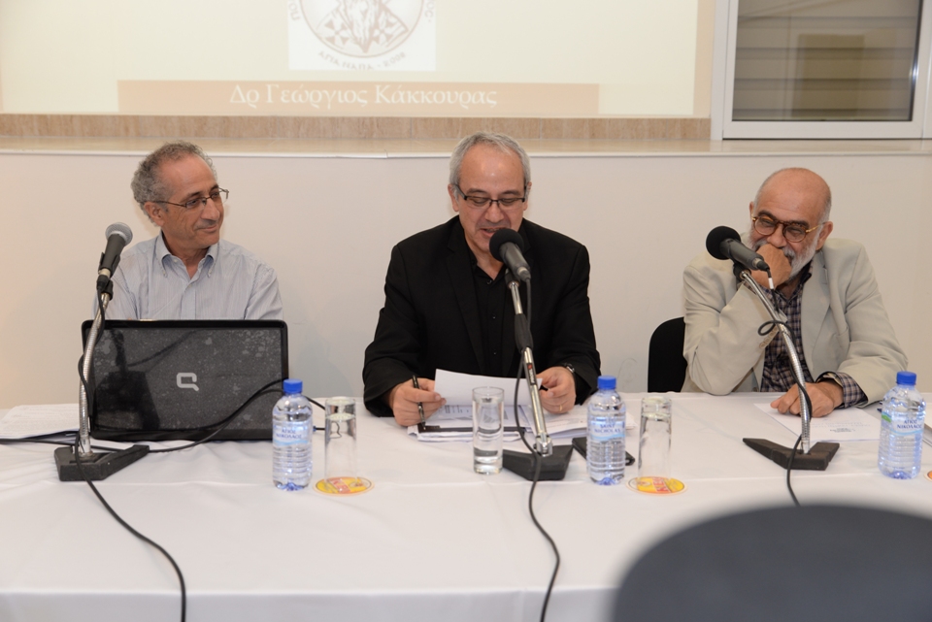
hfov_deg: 44.5
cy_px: 311
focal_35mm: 44
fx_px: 1140
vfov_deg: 30.5
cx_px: 466
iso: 640
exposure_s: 1/80
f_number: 5
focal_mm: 44
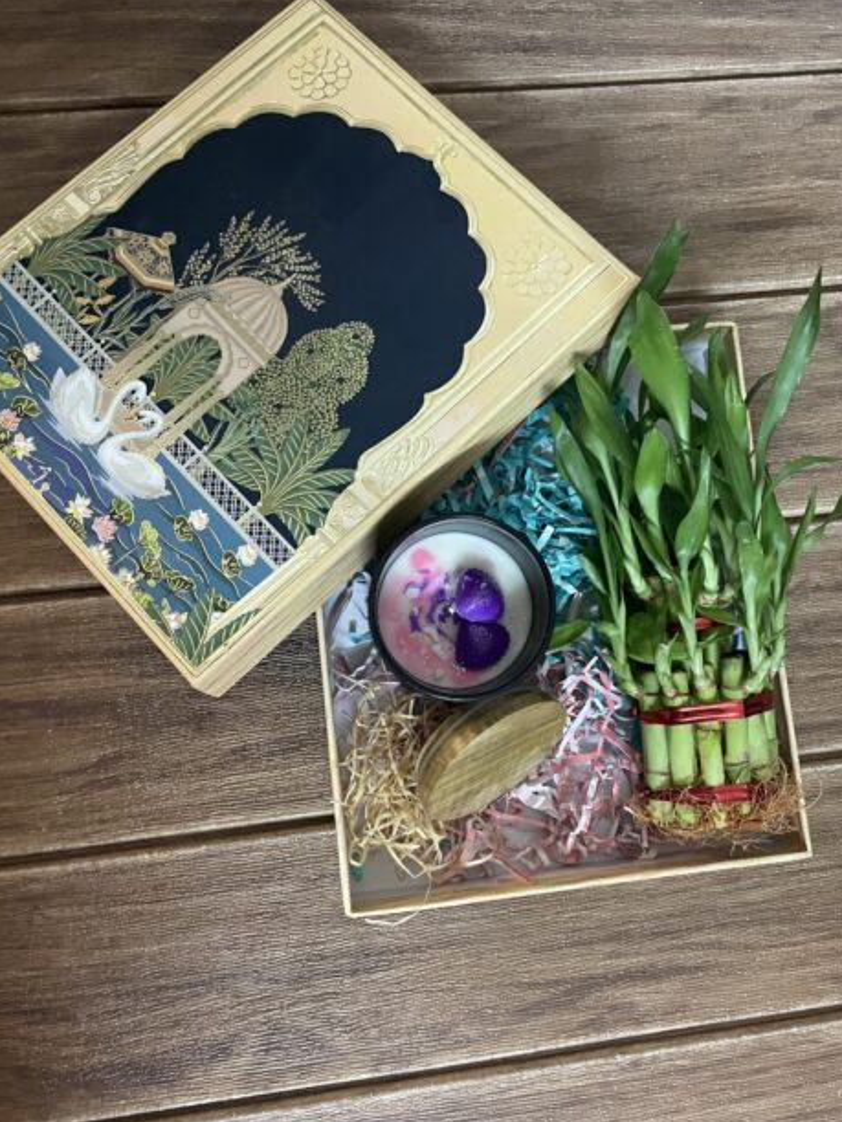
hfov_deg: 48.2
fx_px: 941
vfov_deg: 61.6
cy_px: 578
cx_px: 438
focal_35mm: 29
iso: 640
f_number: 1.6
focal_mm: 4.2
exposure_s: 1/33
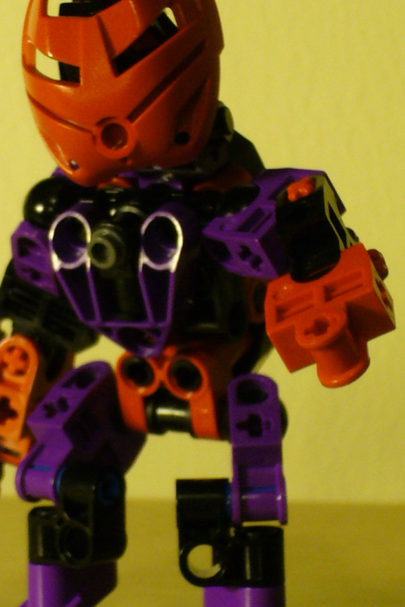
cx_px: 100
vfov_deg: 9.5
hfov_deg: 6.3
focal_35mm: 217
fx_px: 3660
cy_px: 365
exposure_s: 1/15
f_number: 5
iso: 200
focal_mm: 17.4
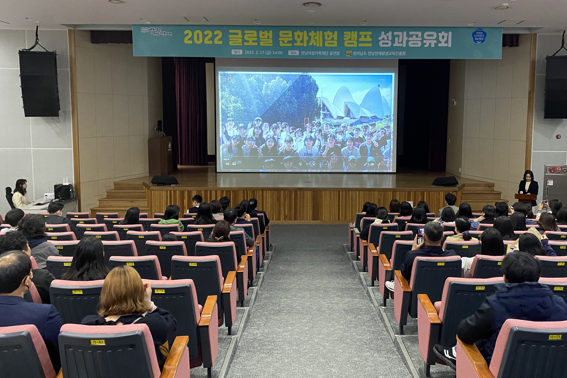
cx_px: 322
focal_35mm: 31
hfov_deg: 60.1
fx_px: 488
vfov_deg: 42.3
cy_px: 167
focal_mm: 4.25
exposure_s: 1/60
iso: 500
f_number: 1.8
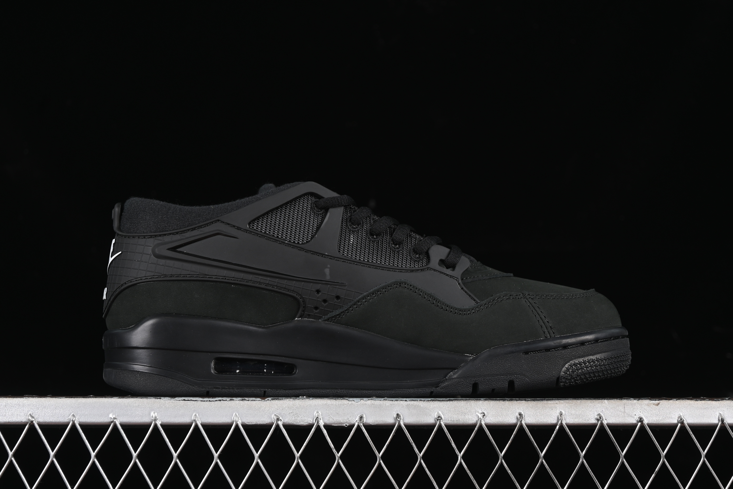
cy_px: 244
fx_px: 1527
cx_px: 366
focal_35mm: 75
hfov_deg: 27.0
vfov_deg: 18.2
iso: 160
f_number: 6.3
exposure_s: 1/50
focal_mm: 50
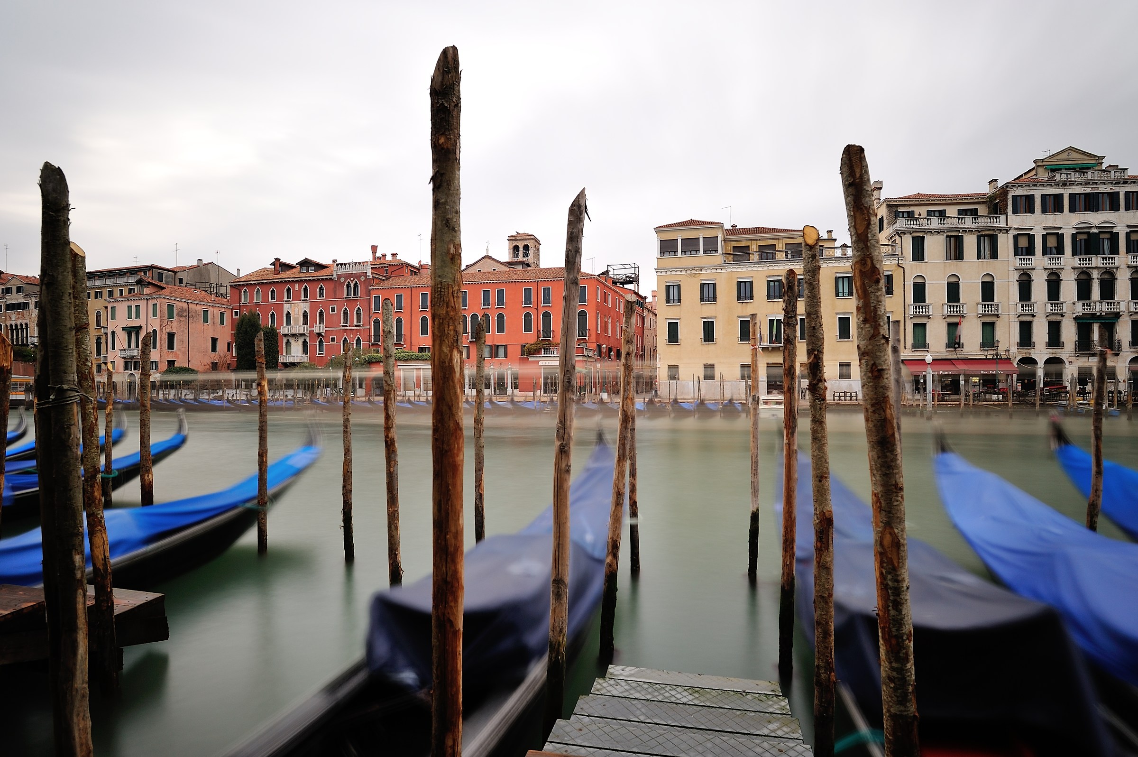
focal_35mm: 18
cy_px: 378
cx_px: 569
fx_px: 569
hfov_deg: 90.0
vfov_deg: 67.3
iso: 200
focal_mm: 18
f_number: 7.1
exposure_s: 47.2
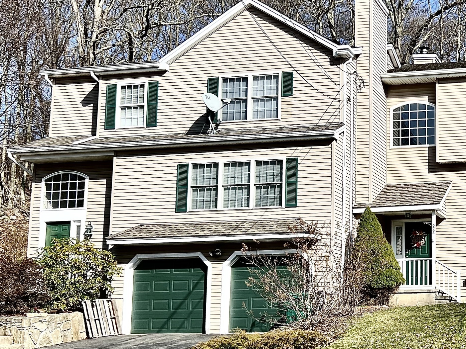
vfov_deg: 25.5
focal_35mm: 57
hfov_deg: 31.0
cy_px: 229
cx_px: 479
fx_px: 767
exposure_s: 1/4115
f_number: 1.5
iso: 50
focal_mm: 5.7
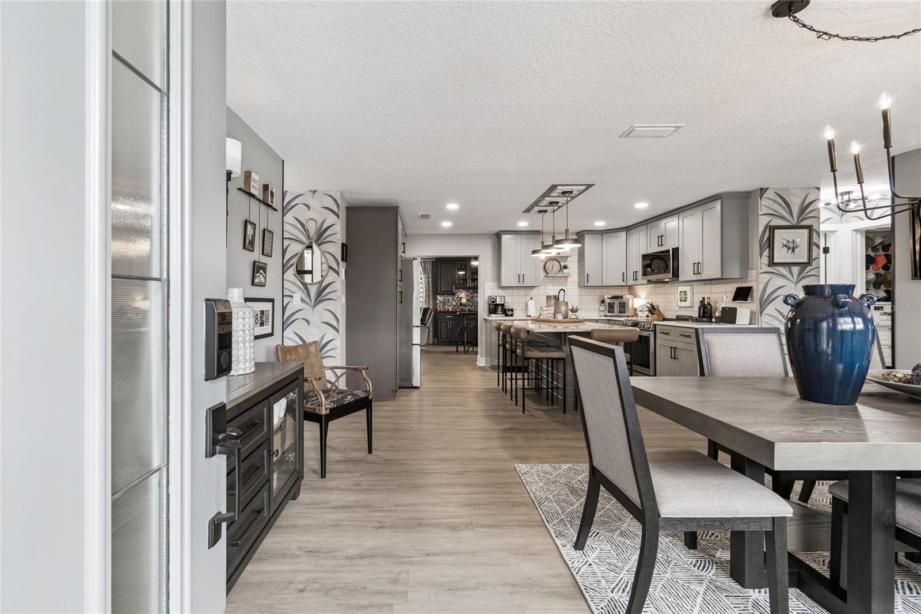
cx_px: 460
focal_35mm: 15
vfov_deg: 77.3
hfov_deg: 100.4
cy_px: 307
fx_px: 384
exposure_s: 1/20
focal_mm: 10
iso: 100
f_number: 7.1
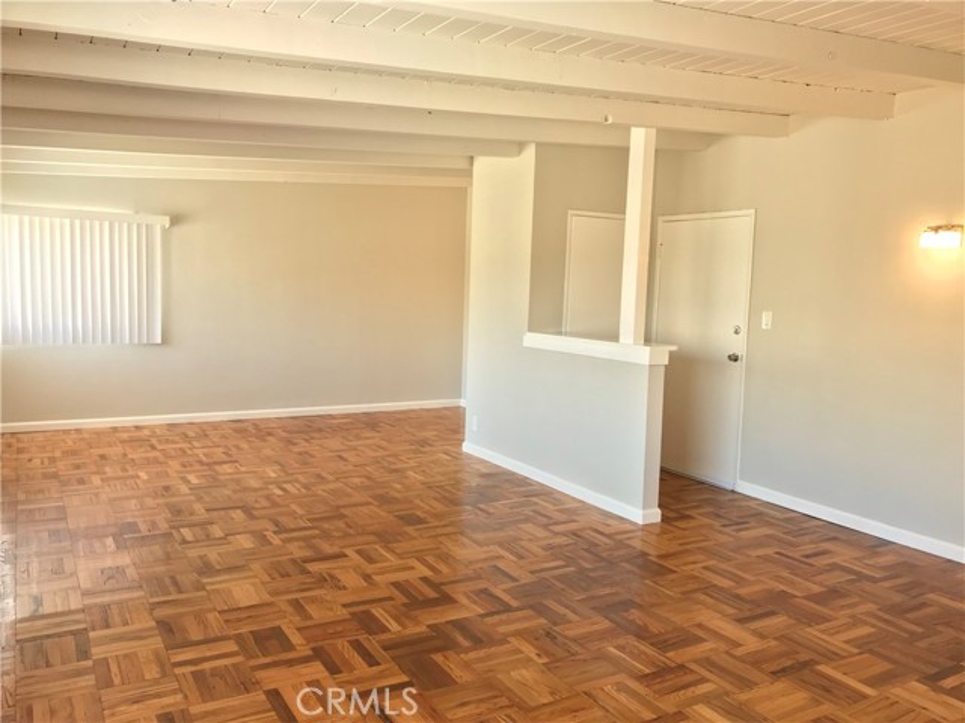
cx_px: 482
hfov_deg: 63.4
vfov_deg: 49.7
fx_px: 781
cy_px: 362
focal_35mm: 28
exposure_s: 1/30
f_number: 1.8
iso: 25
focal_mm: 3.99
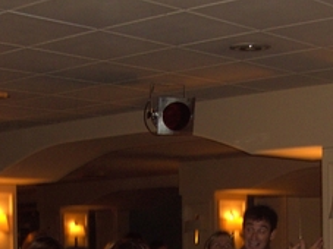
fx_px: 942
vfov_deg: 14.5
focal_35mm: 98
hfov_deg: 20.0
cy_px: 315
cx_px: 227
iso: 100
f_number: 2.8
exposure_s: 1/50
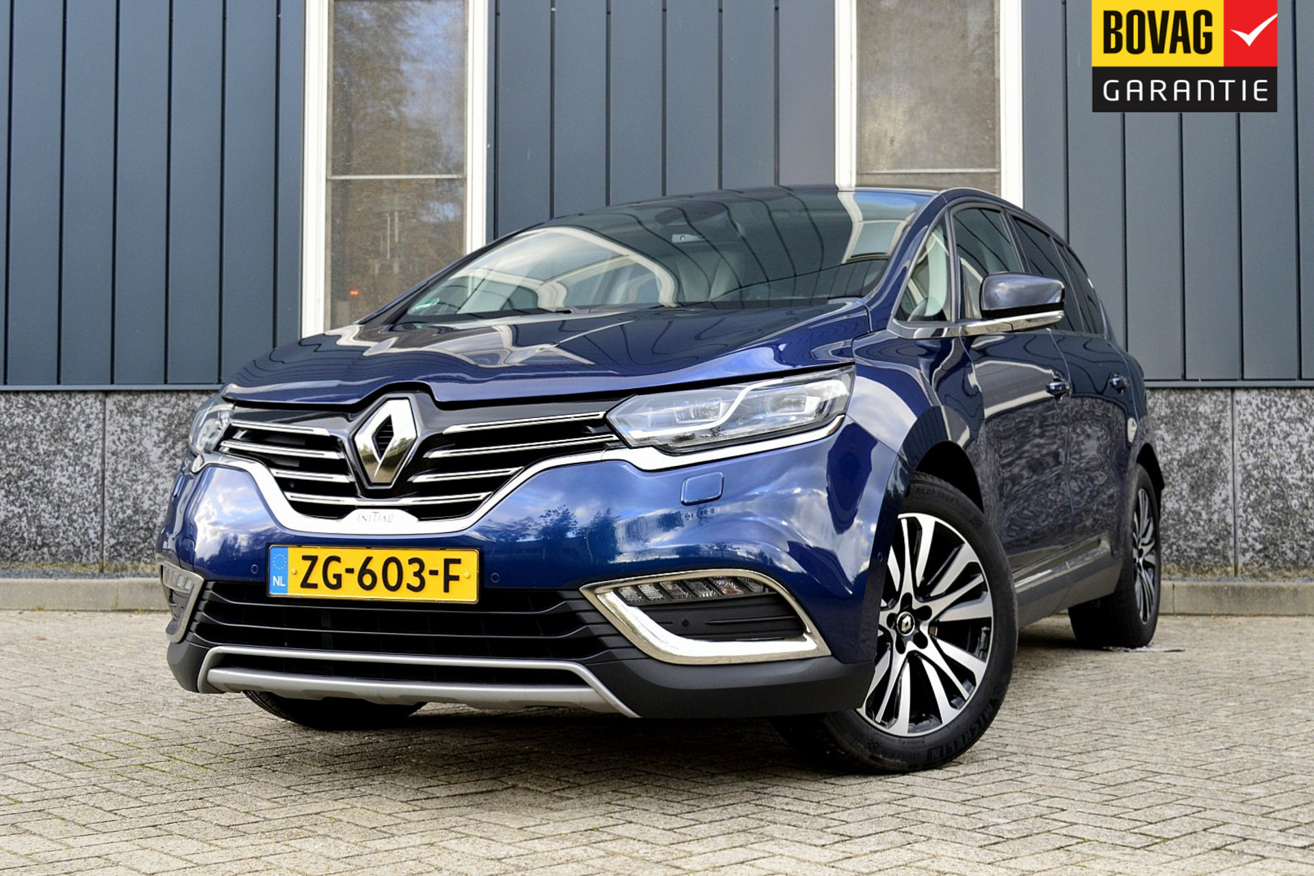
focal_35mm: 51
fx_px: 1861
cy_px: 438
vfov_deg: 26.5
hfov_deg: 38.9
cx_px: 657
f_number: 8
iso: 800
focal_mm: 34
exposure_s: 1/60
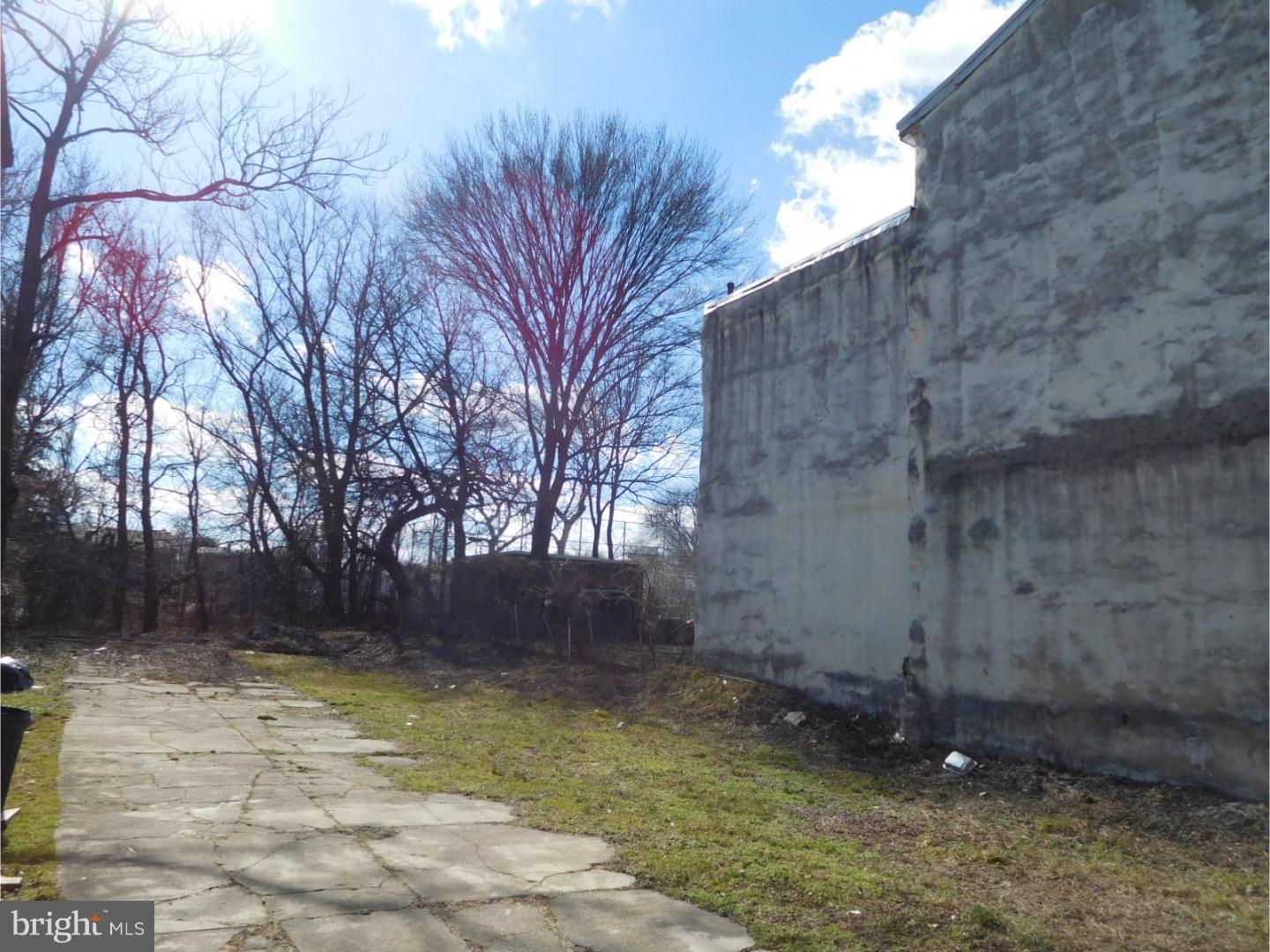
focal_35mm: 25
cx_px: 635
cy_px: 476
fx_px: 917
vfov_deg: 54.9
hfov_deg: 69.4
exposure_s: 1/400
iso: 125
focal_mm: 4.5
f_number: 6.8
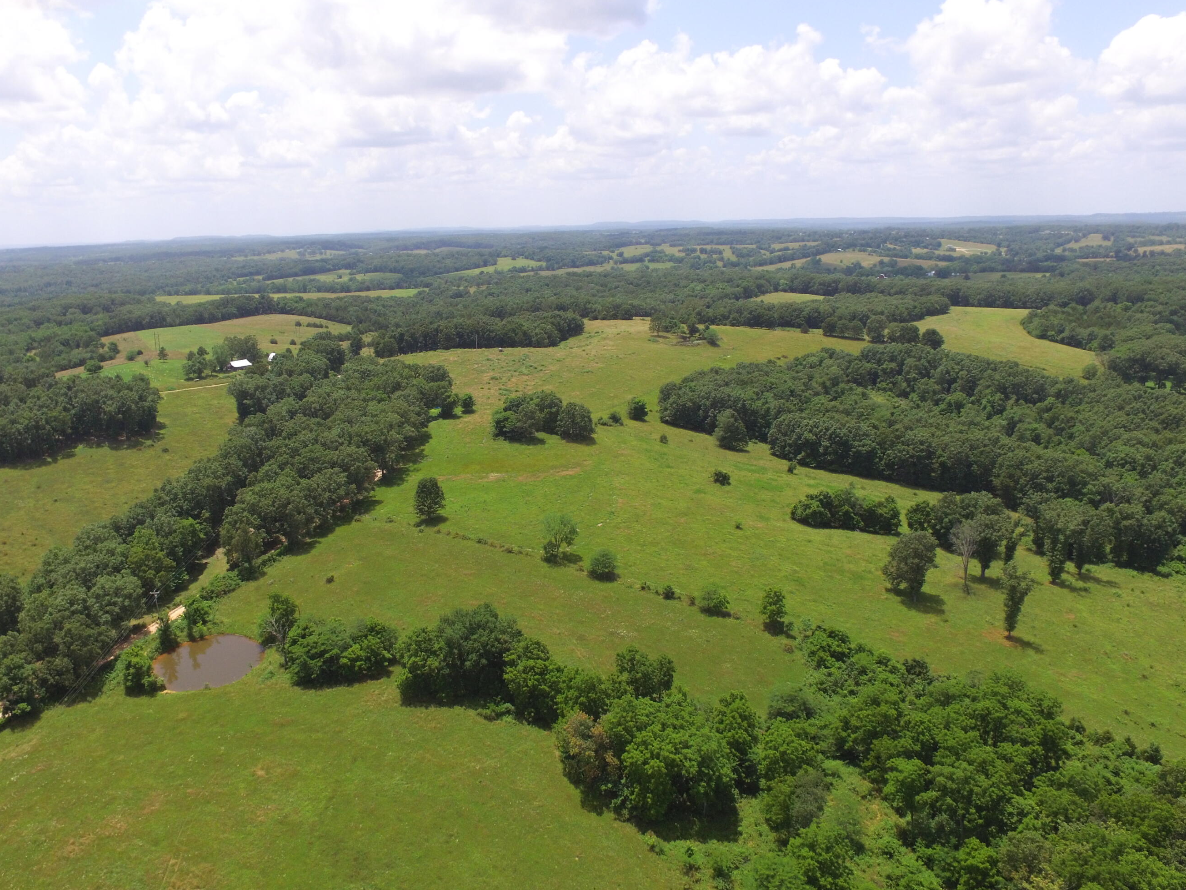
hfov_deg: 73.7
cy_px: 422
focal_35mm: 23
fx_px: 788
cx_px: 535
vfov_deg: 58.9
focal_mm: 3.61
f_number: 2.8
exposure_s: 1/1003
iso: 100
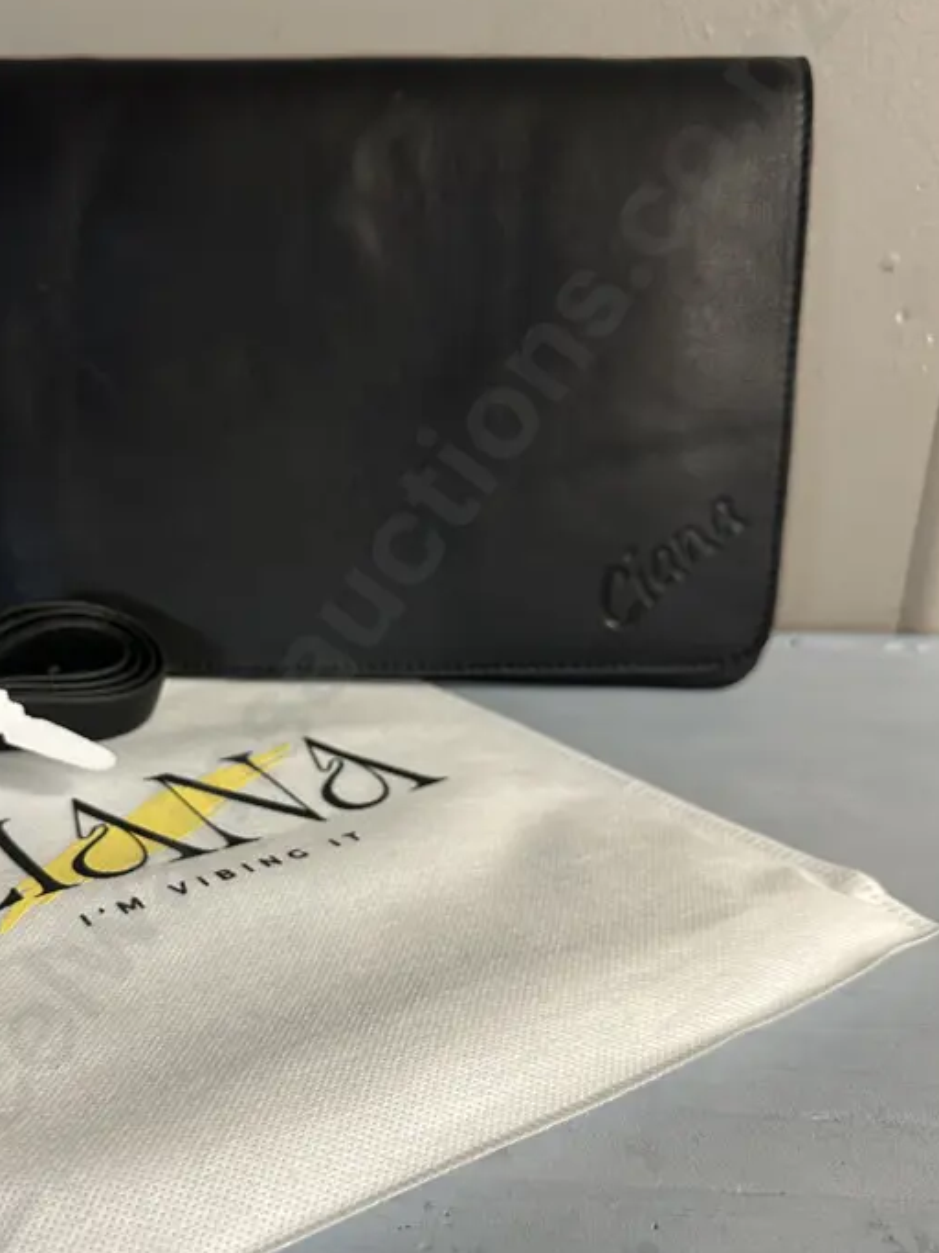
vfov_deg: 51.1
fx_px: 1302
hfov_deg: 38.8
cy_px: 743
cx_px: 260
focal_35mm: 36
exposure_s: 1/50
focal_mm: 6.86
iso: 125
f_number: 1.78
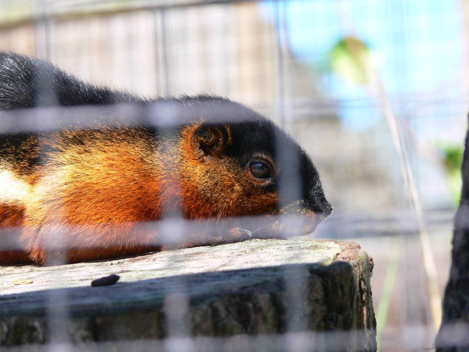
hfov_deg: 5.6
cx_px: 234
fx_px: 4783
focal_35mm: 353
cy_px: 176
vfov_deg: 4.2
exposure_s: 1/125
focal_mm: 74.6
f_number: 5.6
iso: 80
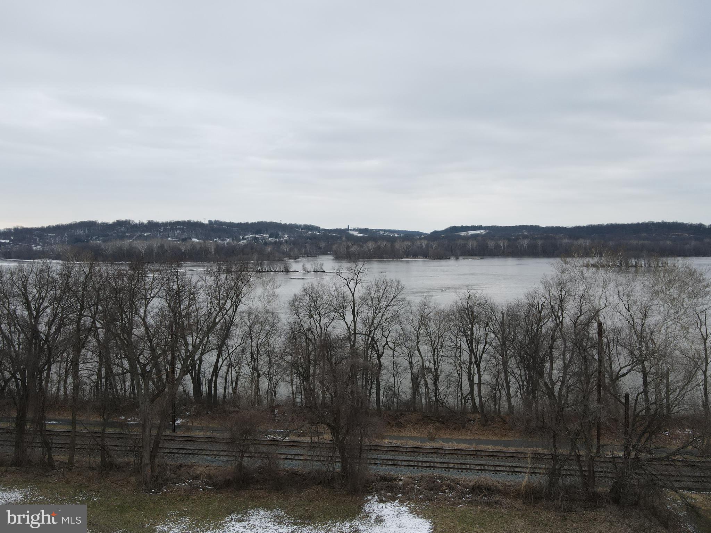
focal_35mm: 24
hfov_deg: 71.6
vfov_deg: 56.8
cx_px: 356
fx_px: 493
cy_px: 266
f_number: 2.8
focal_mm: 4.5
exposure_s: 1/400
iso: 100
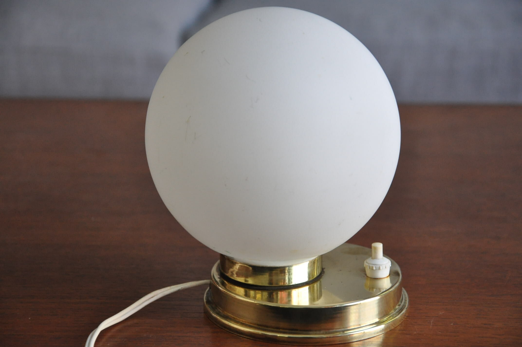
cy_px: 174
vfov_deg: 11.4
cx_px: 261
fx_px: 1738
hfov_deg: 17.1
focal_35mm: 120
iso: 1400
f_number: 5.3
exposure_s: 1/125
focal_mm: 80
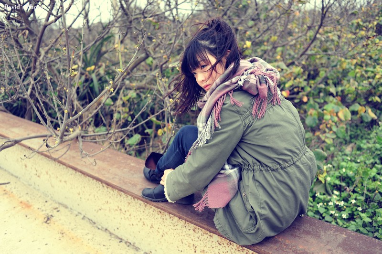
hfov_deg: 54.5
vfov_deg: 37.8
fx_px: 371
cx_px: 191
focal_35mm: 35
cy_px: 127
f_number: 3.5
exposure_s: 1/500
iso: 200
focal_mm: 35
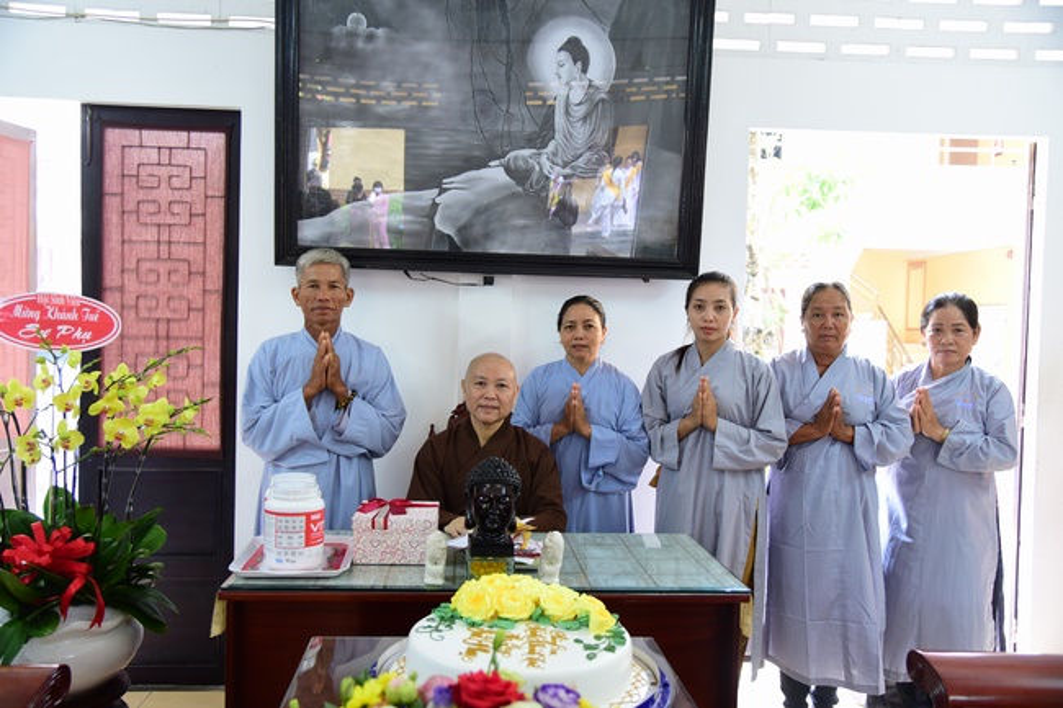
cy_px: 354
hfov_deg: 60.3
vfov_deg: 42.3
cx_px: 532
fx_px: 915
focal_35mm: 31
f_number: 4
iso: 1000
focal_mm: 31
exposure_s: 1/30
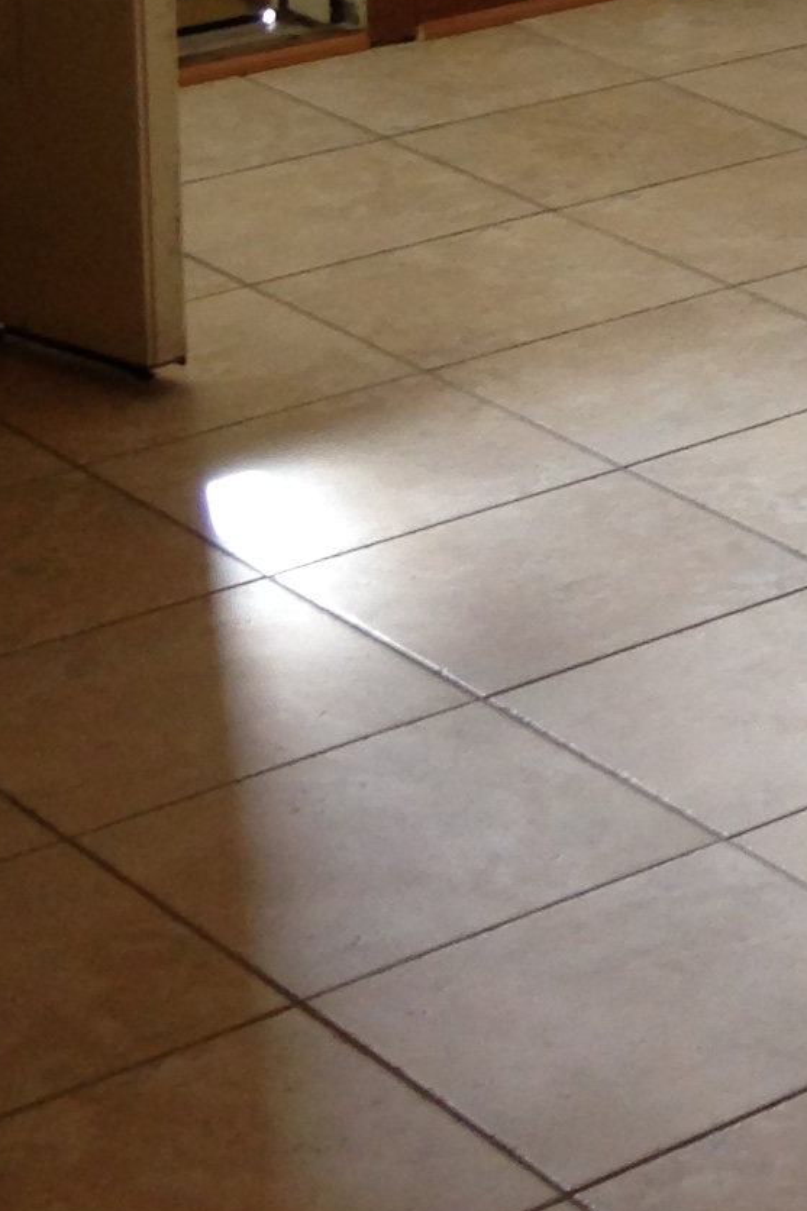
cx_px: 1737
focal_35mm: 134
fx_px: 4507
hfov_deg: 9.4
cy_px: -369
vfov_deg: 14.6
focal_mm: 4.12
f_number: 2.4
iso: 50
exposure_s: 1/24
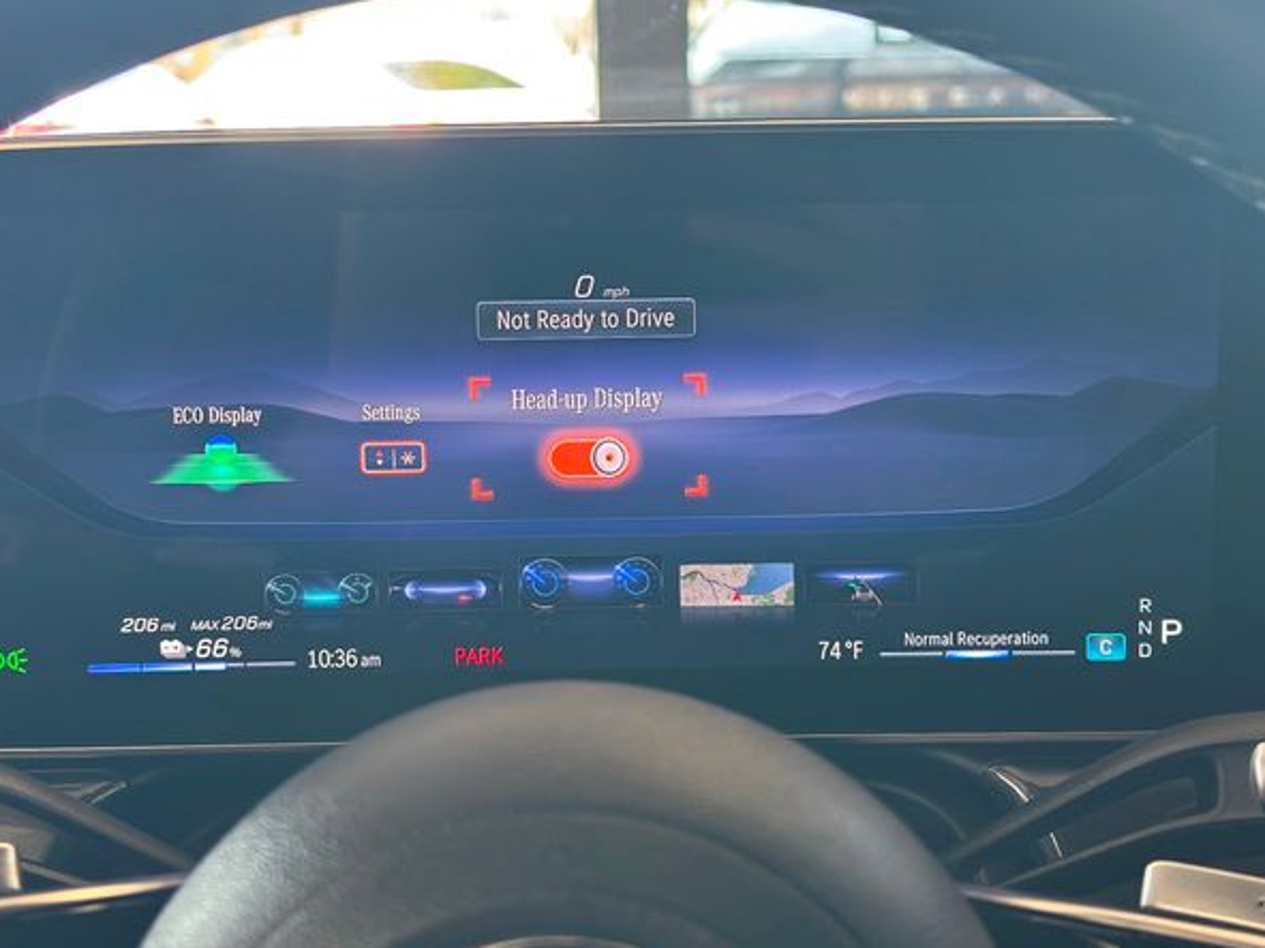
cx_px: 595
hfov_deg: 36.8
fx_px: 1900
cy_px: 437
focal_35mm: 52
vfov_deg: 28.0
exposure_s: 1/60
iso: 160
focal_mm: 6.86
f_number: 1.78
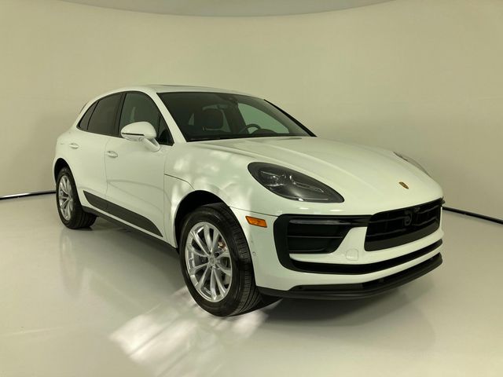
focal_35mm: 28
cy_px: 188
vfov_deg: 49.7
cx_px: 252
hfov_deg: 63.4
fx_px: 407
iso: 20
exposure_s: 1/501
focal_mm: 3.99
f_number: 1.8
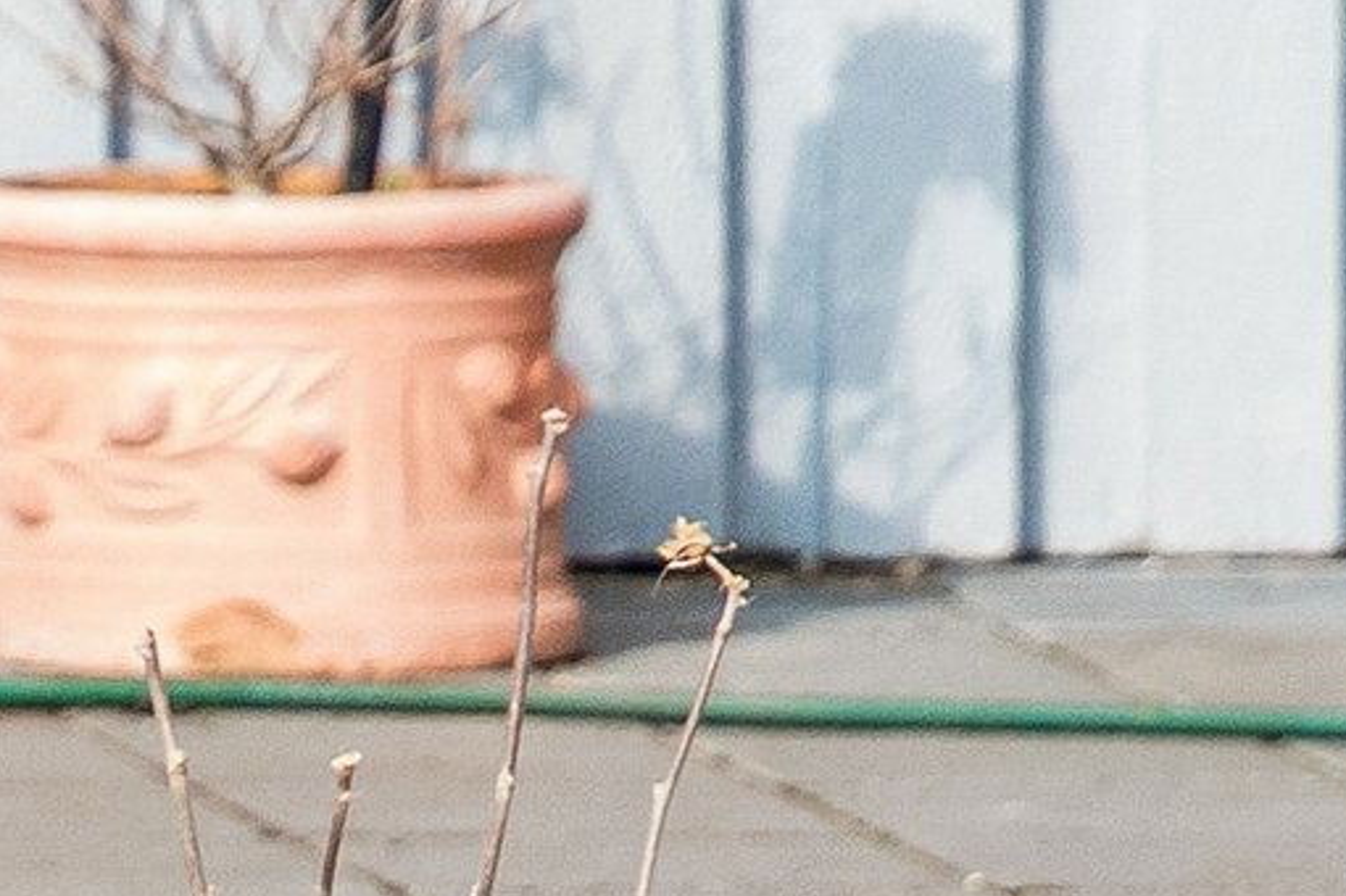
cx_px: -1196
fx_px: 27983
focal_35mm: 749
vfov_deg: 1.8
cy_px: 1410
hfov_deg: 2.7
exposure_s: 1/320
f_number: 8
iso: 200
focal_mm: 85
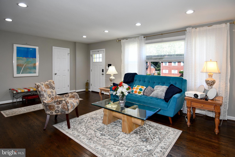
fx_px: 117
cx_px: 118
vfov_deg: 67.4
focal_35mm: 18
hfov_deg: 90.0
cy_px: 78
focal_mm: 12
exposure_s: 1/60
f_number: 4
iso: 250
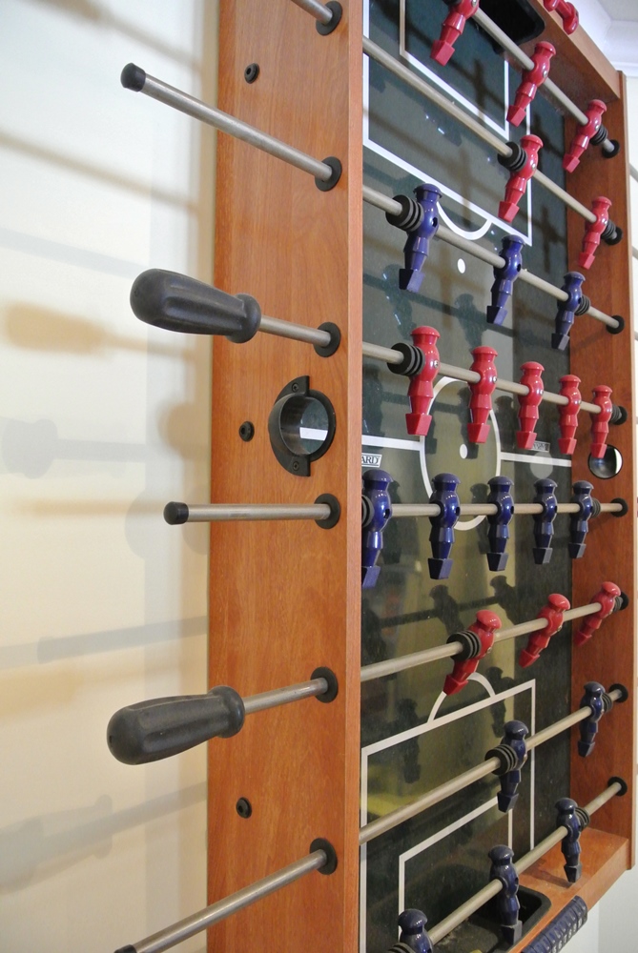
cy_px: 476
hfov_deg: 48.0
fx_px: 716
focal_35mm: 27
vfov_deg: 67.3
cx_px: 319
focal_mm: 10
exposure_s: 1/30
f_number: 3.5
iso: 2200
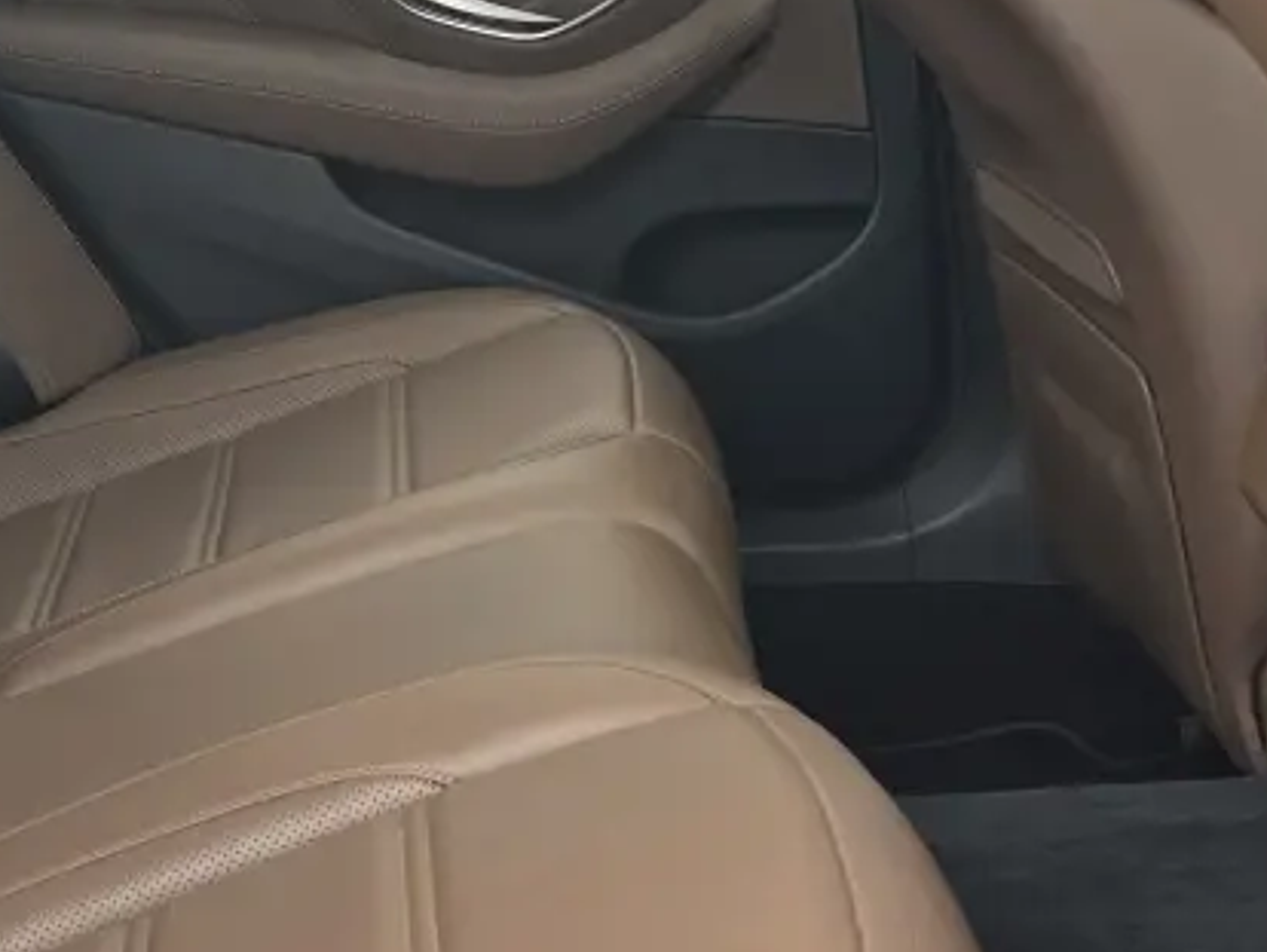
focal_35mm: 80
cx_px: 432
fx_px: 2930
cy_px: 162
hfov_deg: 24.3
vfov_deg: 18.3
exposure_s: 1/180
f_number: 1.7
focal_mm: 6.3
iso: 125
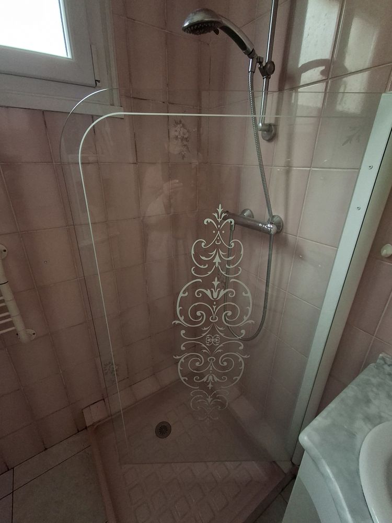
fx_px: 242
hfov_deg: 78.1
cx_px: 196
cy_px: 262
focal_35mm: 16
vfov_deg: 94.5
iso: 200
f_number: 2.2
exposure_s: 1/33
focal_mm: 1.64
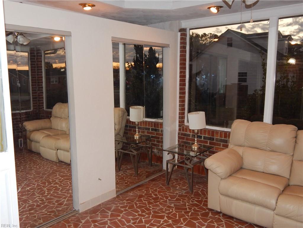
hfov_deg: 58.4
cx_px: 152
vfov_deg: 45.4
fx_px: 271
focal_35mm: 31
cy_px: 114
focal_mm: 5.6
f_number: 3.2
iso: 200
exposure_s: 1/30
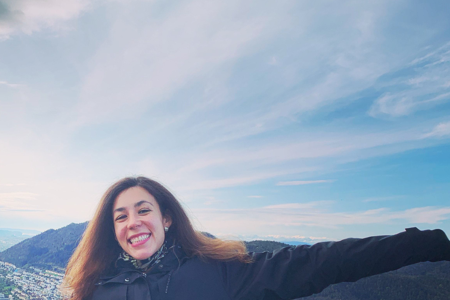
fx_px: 587
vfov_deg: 27.9
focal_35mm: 47
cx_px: 107
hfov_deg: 40.6
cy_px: 250
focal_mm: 4.25
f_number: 1.8
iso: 25
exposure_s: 1/1634
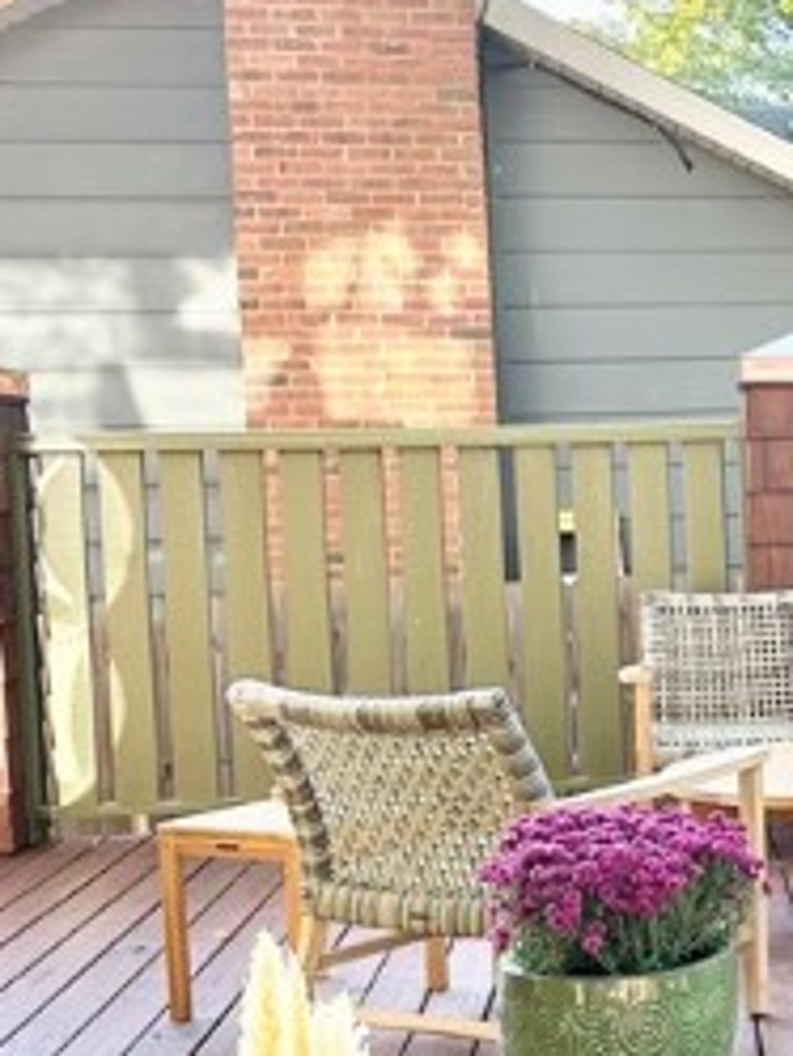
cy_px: 551
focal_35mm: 74
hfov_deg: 18.1
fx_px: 2258
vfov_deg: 26.3
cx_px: 1132
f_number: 1.78
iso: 80
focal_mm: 6.86
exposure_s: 1/404
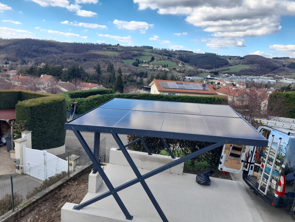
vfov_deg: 54.9
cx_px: 148
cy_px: 111
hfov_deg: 69.4
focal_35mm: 25
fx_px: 213
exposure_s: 1/257
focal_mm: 4.6
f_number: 2
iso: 20
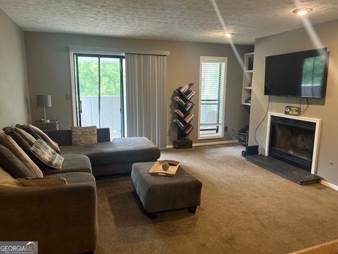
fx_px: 254
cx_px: 169
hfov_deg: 67.3
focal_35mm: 26
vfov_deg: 53.1
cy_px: 127
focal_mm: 5.7
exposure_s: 1/60
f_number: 1.5
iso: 400
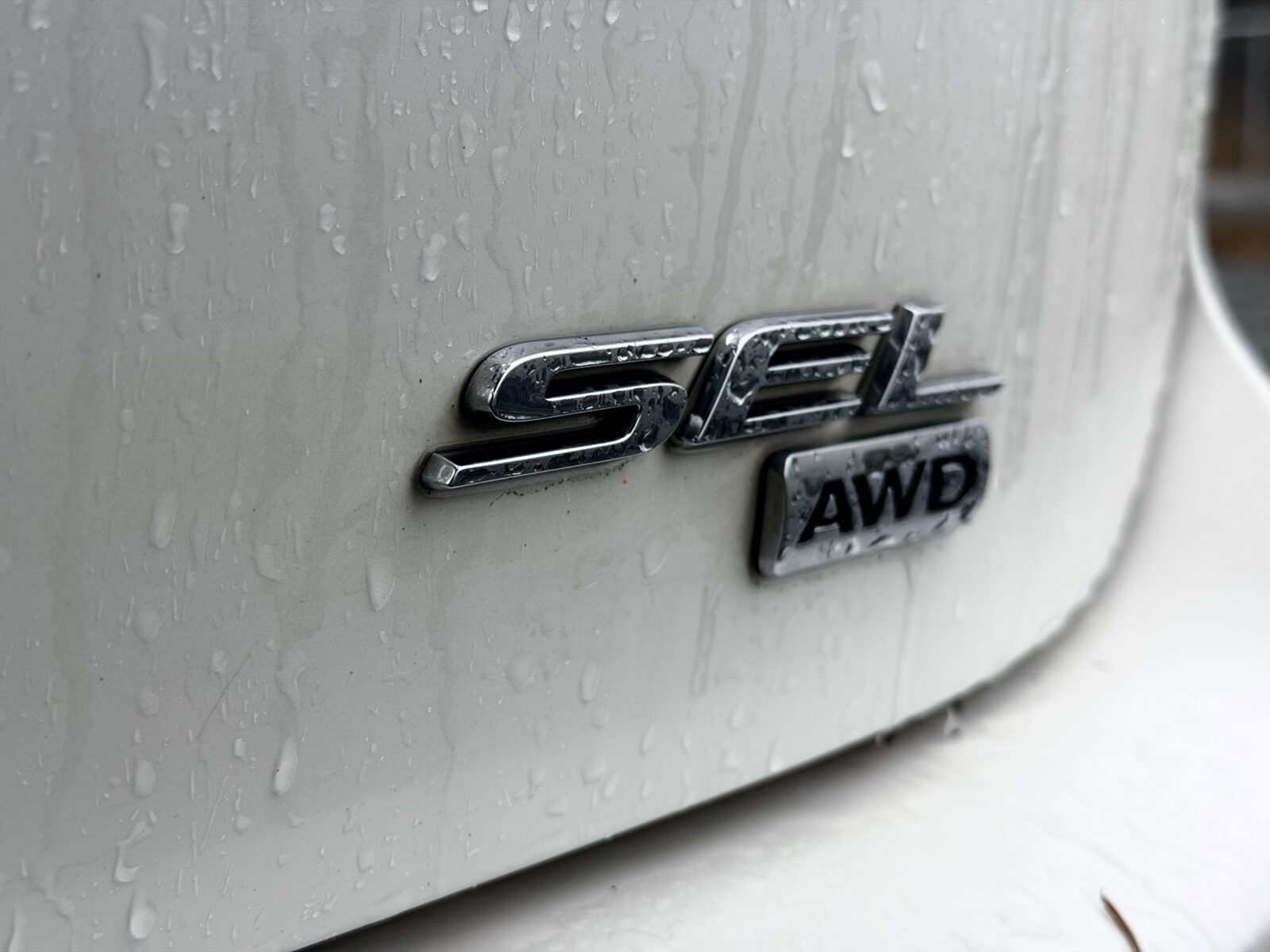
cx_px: 635
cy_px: 476
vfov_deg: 30.3
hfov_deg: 39.7
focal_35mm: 48
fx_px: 1761
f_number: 1.78
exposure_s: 1/1055
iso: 64
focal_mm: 6.76
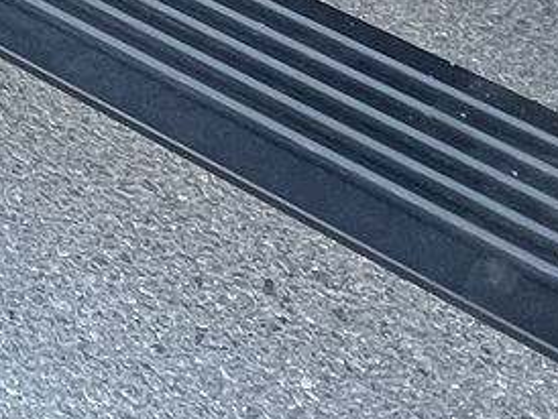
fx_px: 1565
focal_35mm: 97
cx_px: -393
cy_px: -468
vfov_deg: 12.9
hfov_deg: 17.2
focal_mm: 1.57
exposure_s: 1/99
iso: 100
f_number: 1.8
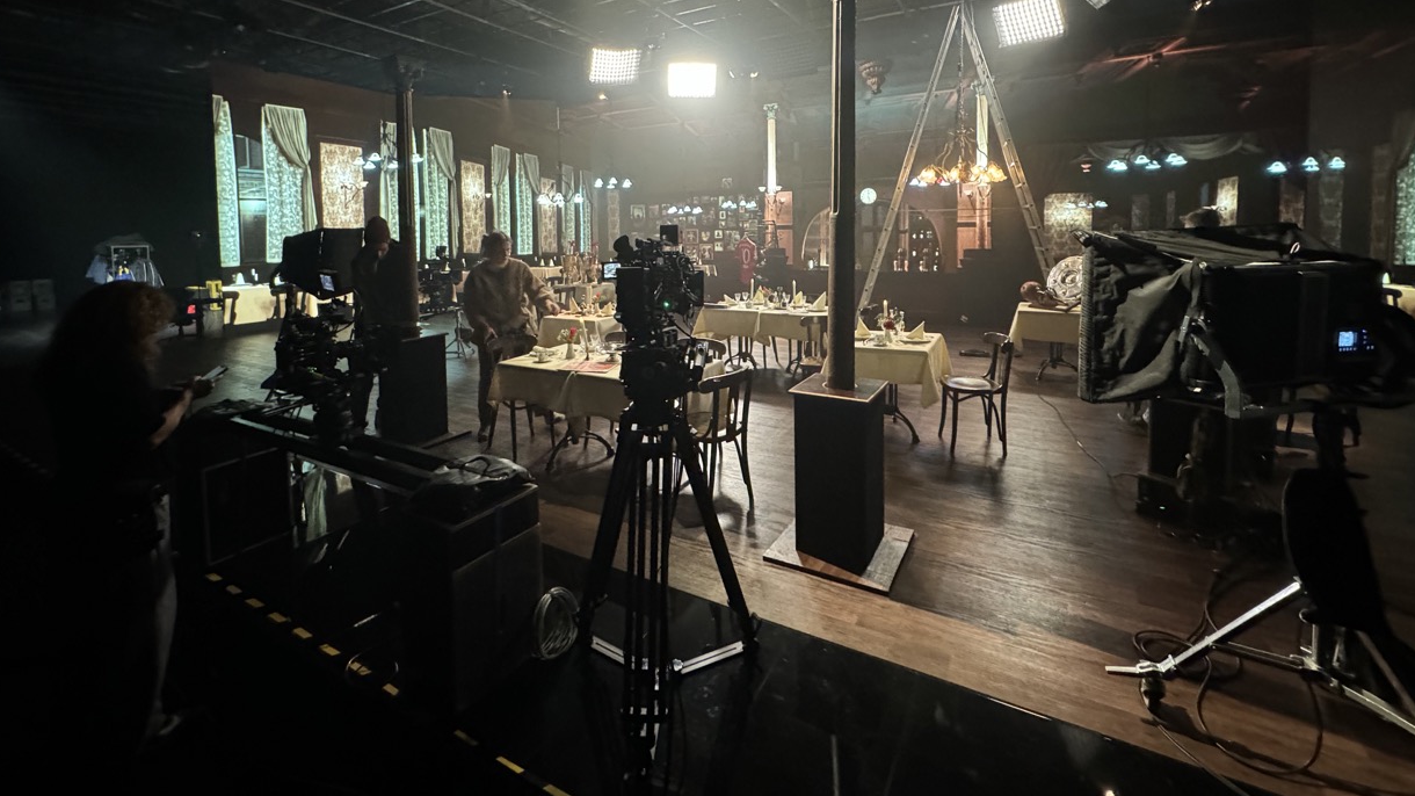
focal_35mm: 16
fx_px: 600
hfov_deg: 99.4
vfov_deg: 65.1
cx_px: 697
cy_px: 258
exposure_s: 1/50
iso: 1000
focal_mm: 2.22
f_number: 2.2
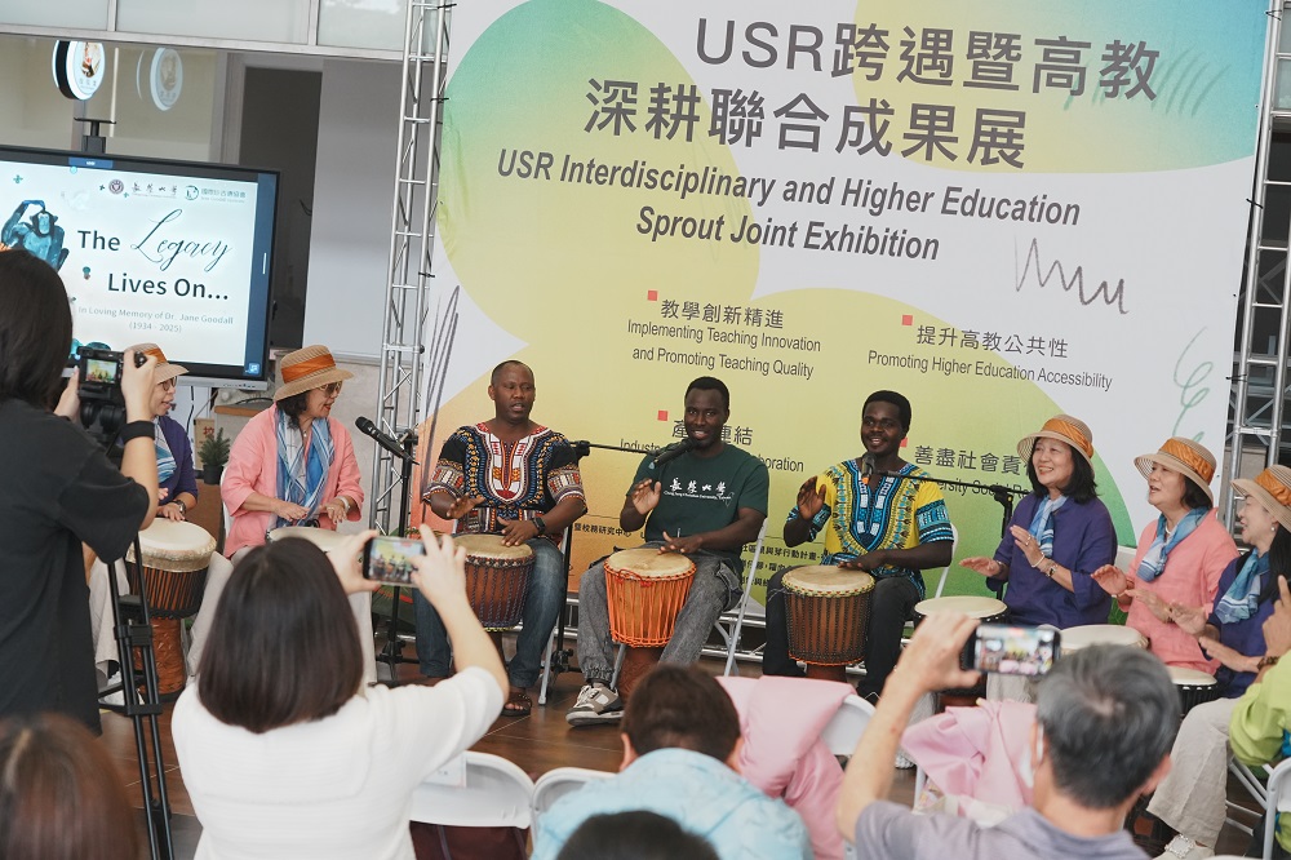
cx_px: 646
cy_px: 430
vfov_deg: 18.9
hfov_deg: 28.1
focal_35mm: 72
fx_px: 2581
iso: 3200
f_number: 5.6
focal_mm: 72
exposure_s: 1/250
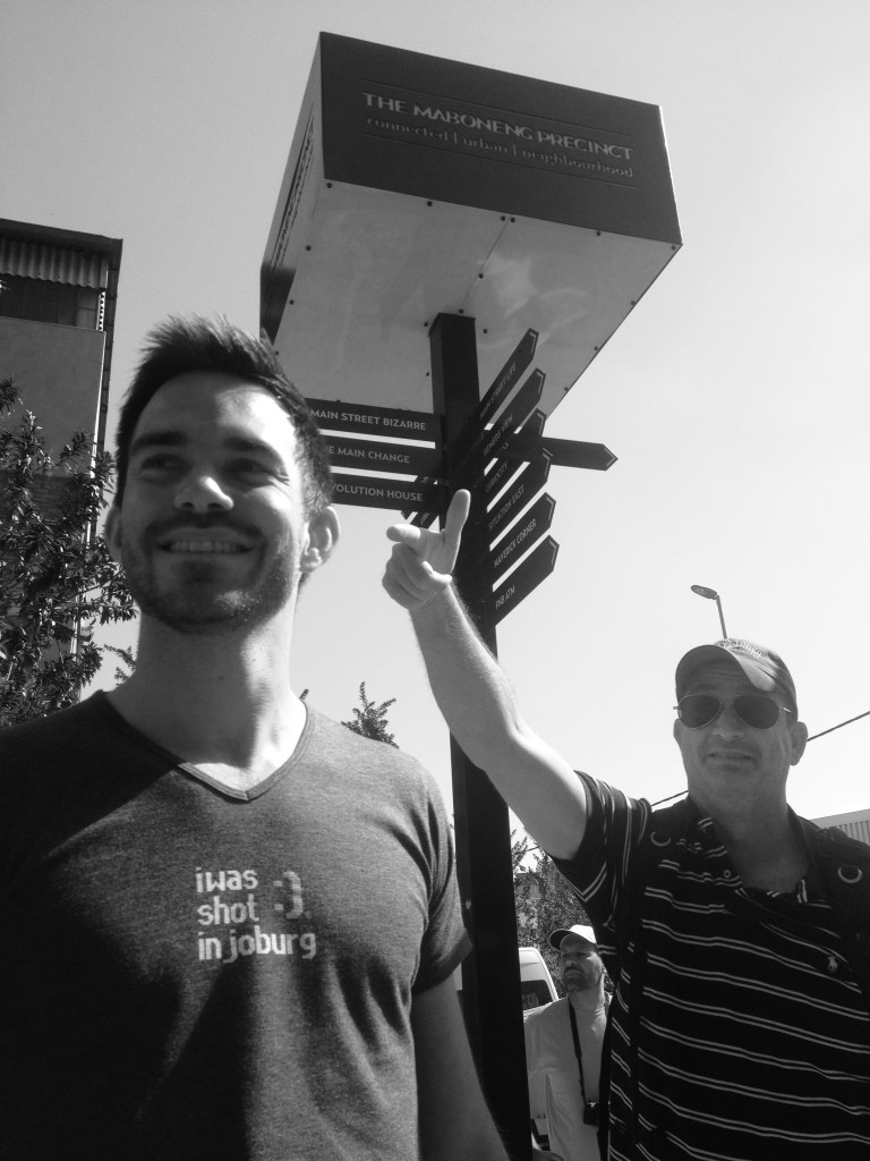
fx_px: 1173
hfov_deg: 40.7
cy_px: 580
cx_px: 435
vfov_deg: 52.6
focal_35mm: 35
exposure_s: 1/1082
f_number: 2.4
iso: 50
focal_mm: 4.28
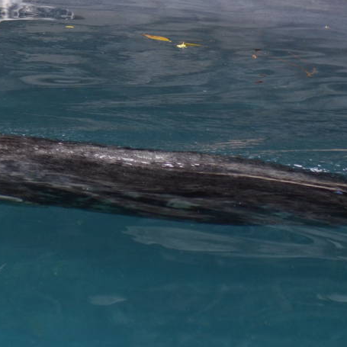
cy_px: -54
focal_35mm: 447
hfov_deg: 3.9
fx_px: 5069
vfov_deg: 3.9
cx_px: -157
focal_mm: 100
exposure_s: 1/400
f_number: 5
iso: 400
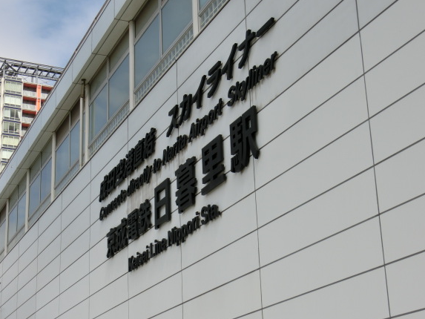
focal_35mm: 67
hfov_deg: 29.0
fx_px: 823
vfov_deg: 21.9
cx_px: 211
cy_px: 158
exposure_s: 1/800
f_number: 5
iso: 80
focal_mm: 10.7
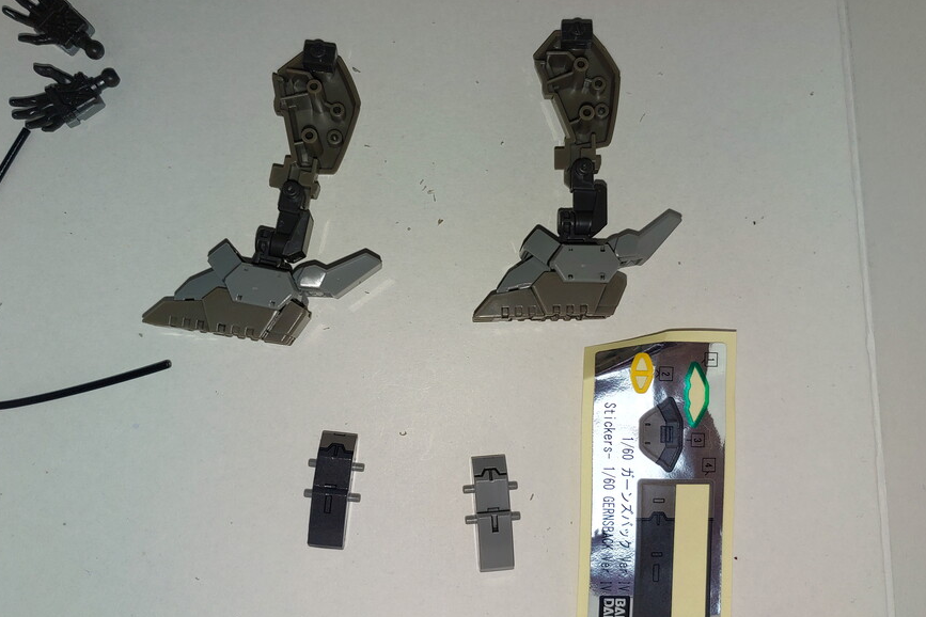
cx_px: 466
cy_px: 323
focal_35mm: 27
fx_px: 694
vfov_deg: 47.9
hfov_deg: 67.4
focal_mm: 4.23
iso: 50
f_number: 1.5
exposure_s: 1/826
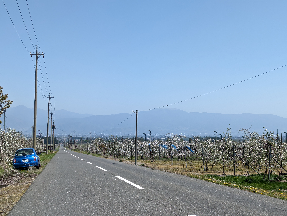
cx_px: 144
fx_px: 399
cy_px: 108
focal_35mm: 48
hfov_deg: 39.6
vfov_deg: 30.3
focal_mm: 6.81
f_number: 1.85
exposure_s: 1/3040
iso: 72
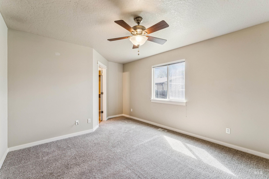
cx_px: 134
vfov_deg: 75.9
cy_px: 90
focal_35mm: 15
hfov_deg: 98.9
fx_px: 115
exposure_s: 1/13
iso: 400
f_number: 13
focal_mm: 15.4
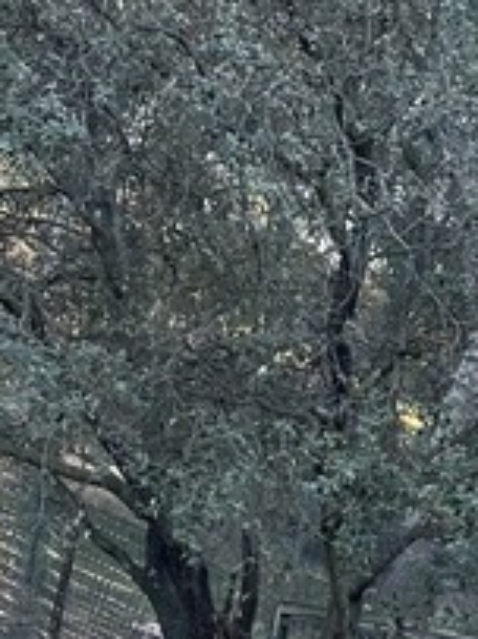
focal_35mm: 119
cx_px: 720
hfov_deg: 11.9
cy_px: 711
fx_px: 2193
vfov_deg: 16.1
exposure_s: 1/355
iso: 80
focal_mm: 6.86
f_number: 1.78
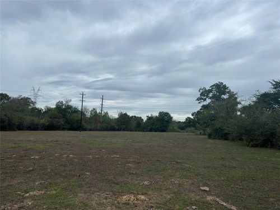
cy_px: 105
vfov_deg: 53.1
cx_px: 140
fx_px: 210
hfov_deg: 67.3
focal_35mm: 26
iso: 50
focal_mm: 5.7
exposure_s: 1/2208
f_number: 1.5
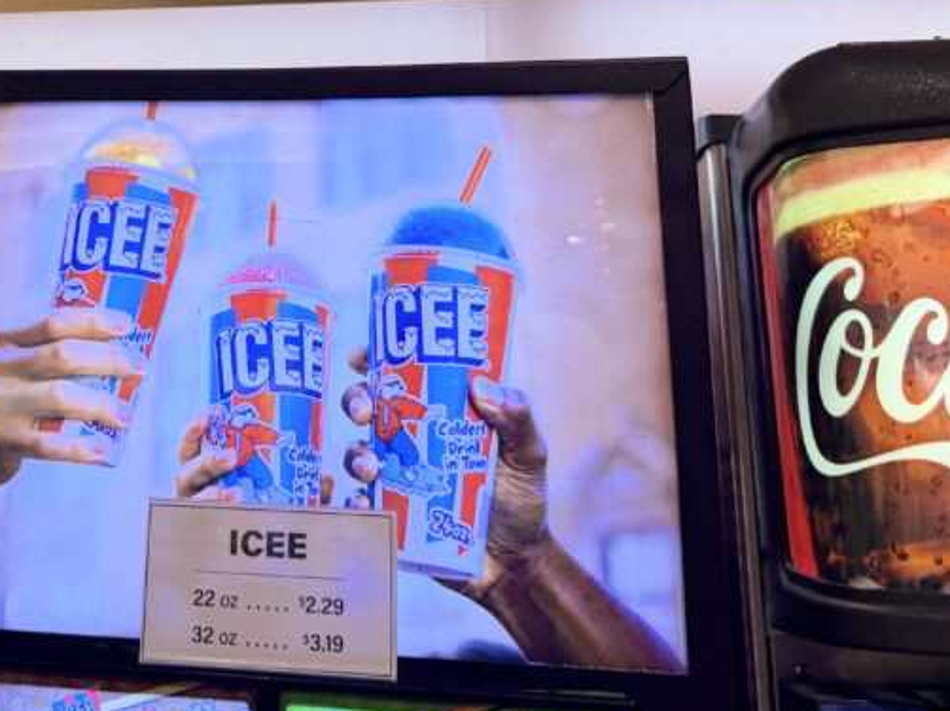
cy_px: 42
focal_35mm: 49
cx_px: 216
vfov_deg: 28.3
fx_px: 1344
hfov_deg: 37.8
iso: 160
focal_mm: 6.76
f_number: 1.78
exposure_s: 1/120
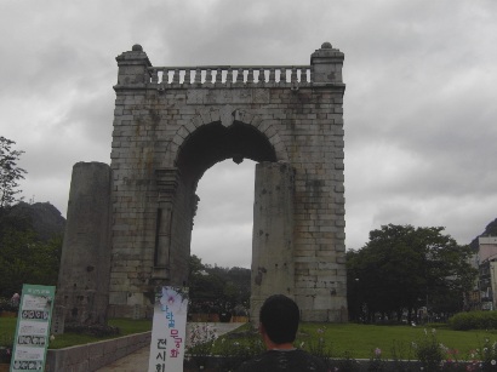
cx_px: 248
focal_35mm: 35
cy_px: 186
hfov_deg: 52.7
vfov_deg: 40.7
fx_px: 502
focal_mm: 7.5
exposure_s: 1/250
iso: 80
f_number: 3.3
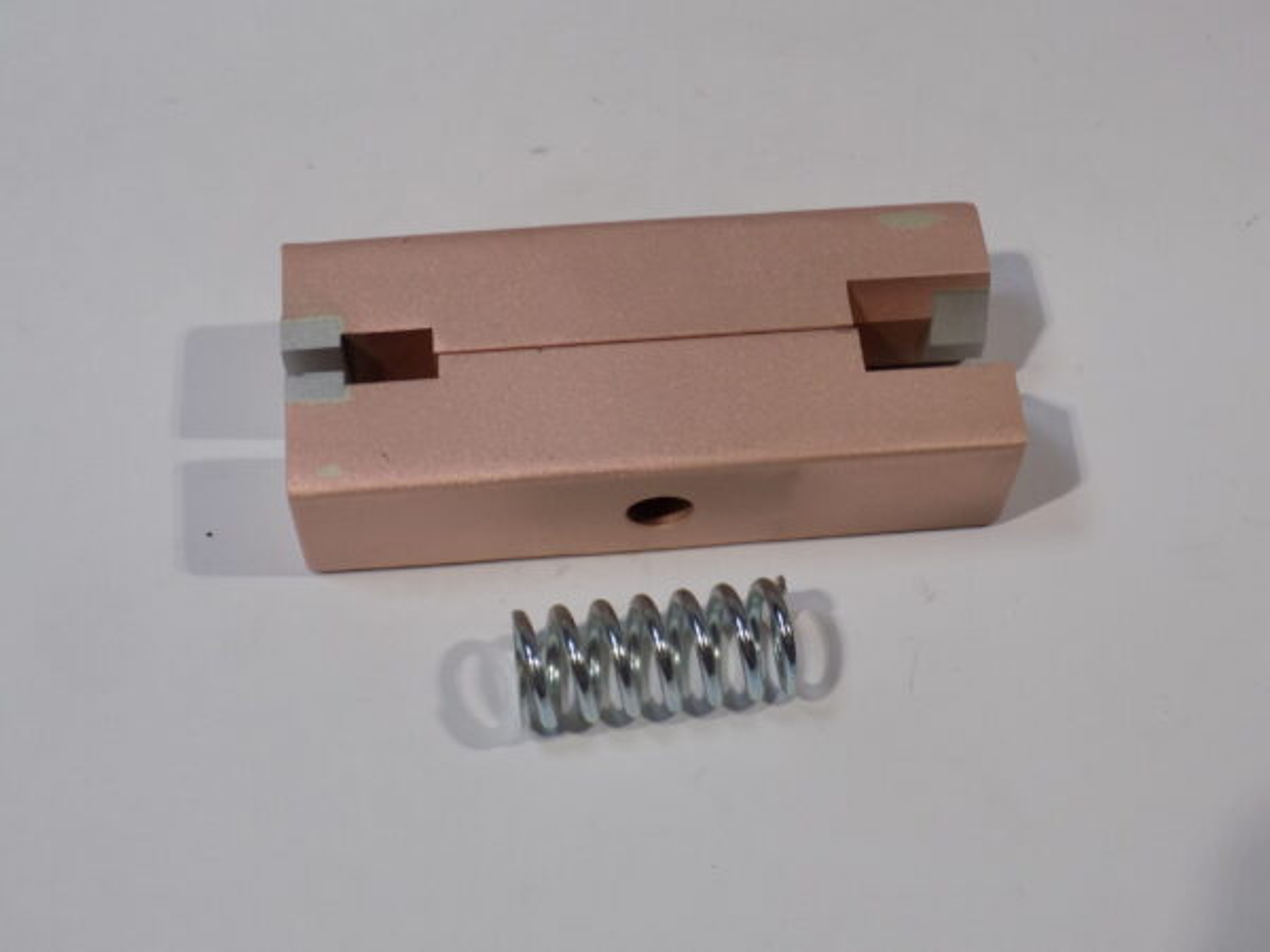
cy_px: 476
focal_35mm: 52
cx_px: 635
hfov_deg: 36.8
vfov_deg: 28.0
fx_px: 1908
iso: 80
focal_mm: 9.3
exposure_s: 1/40
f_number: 3.9
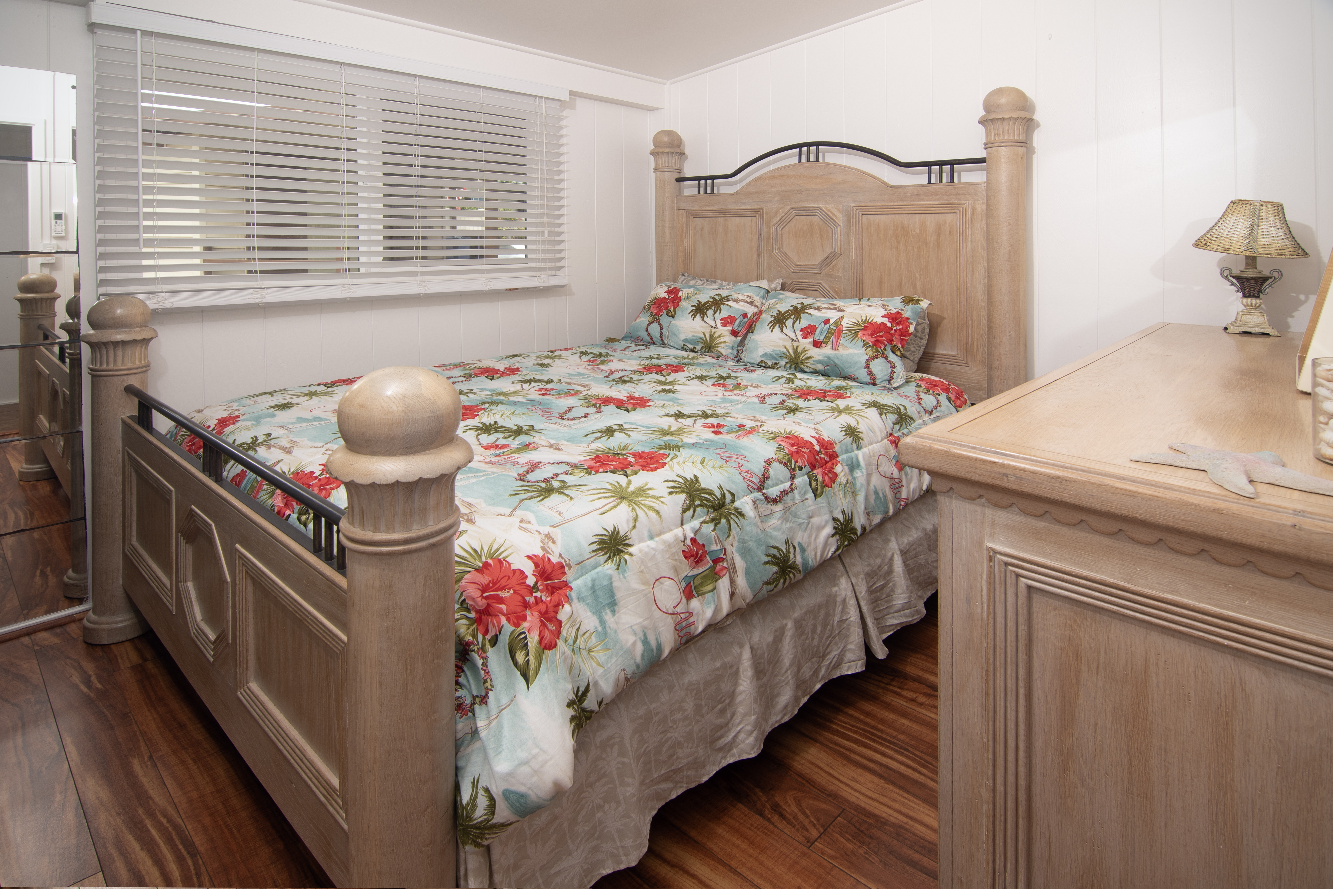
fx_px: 592
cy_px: 444
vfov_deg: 73.7
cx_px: 666
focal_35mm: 16
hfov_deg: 96.7
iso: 100
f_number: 6.3
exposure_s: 1/80
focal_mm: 11
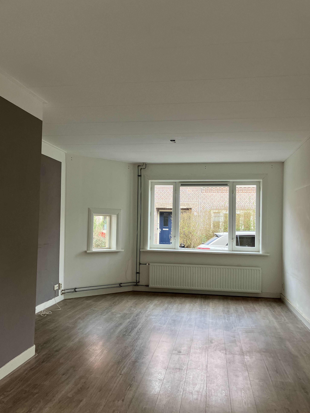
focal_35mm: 29
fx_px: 346
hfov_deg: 48.2
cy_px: 213
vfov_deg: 61.6
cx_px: 153
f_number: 1.8
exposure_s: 1/121
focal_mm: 3.99
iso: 64
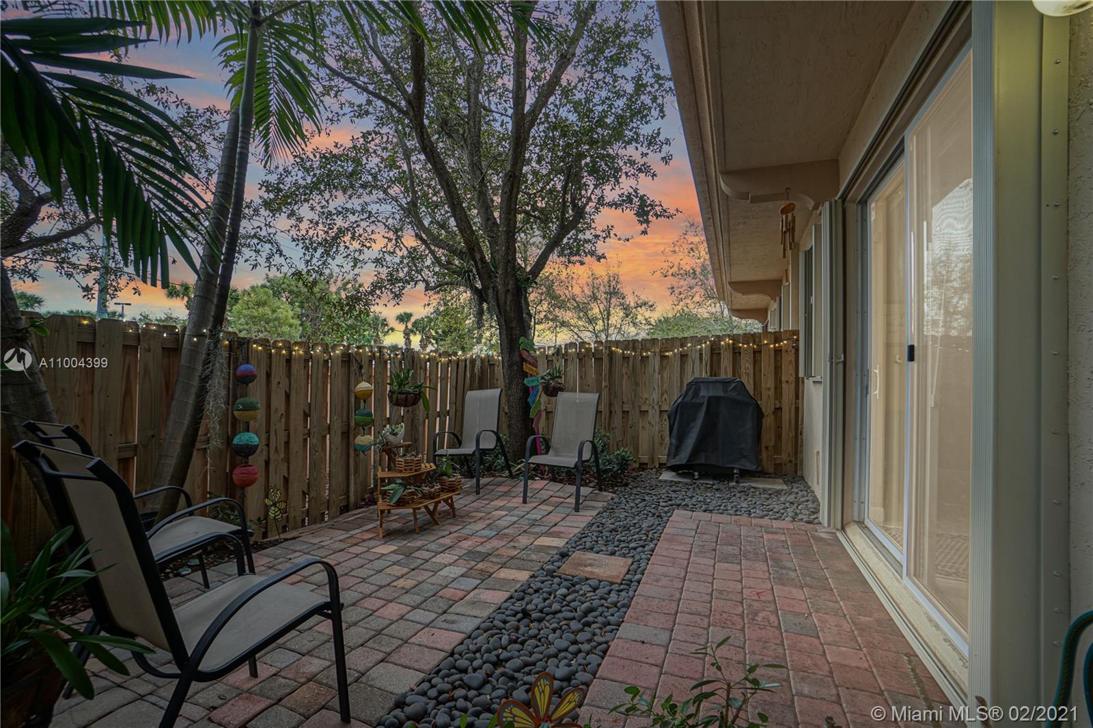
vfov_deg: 77.3
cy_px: 364
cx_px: 546
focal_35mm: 15
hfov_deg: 100.4
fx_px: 455
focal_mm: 10
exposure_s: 1/15
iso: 160
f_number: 8
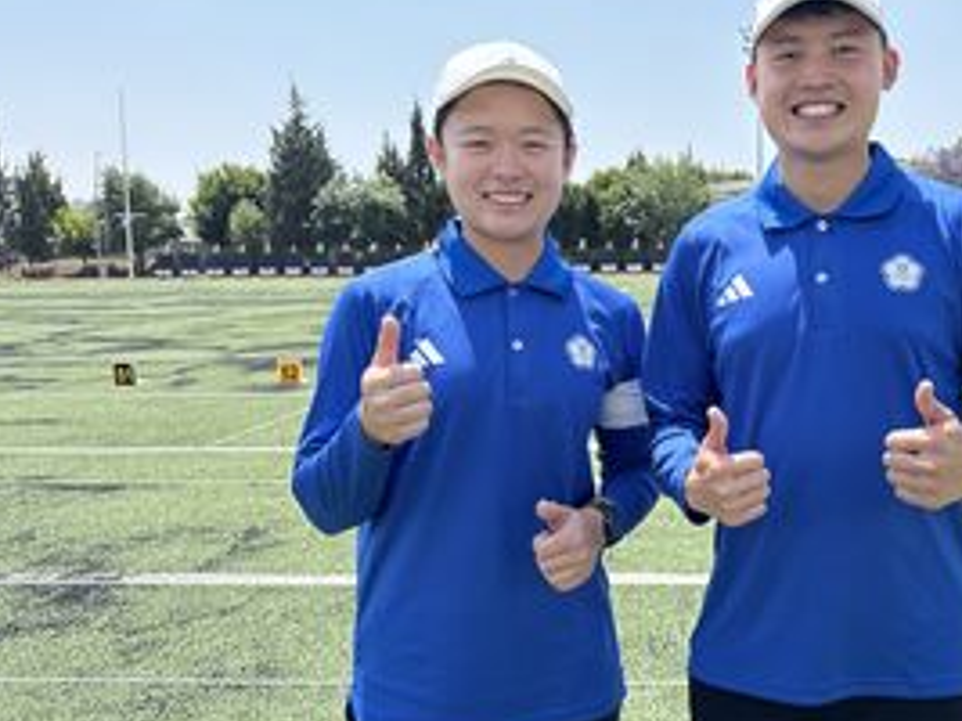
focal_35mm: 36
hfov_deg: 50.0
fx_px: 1000
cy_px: 375
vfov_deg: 39.6
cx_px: 677
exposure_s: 1/2370
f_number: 1.78
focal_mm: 6.76
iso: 100
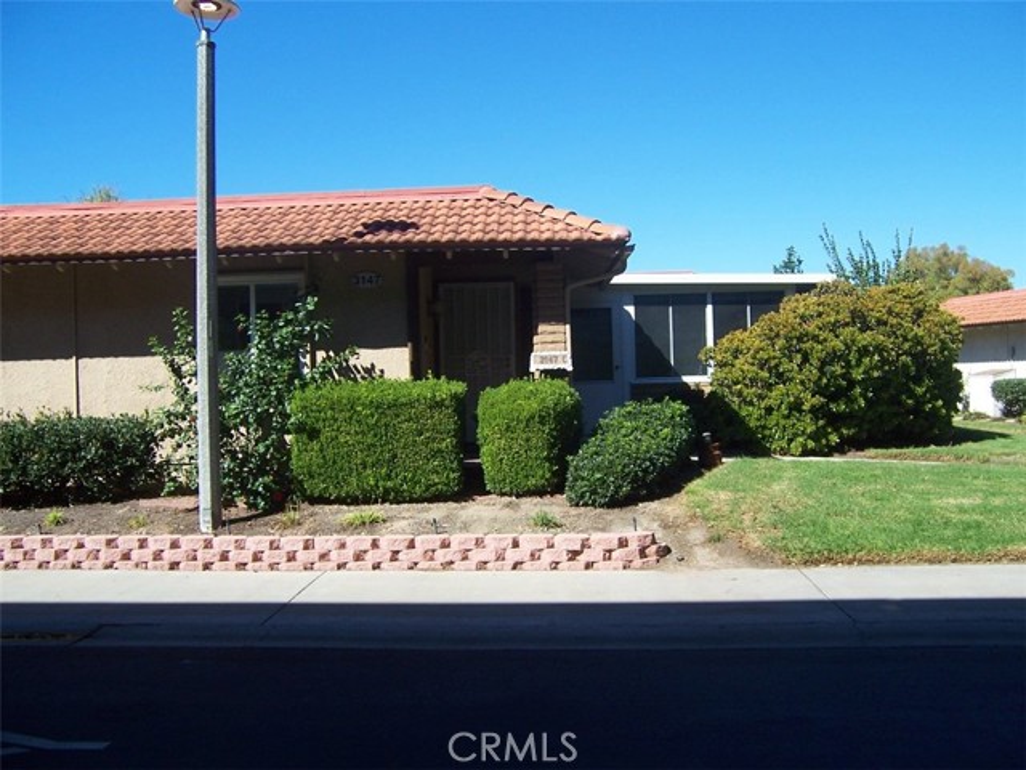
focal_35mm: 33
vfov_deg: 42.9
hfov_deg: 55.4
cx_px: 513
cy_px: 385
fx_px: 978
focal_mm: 5.5
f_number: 3.4
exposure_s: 1/750
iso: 80
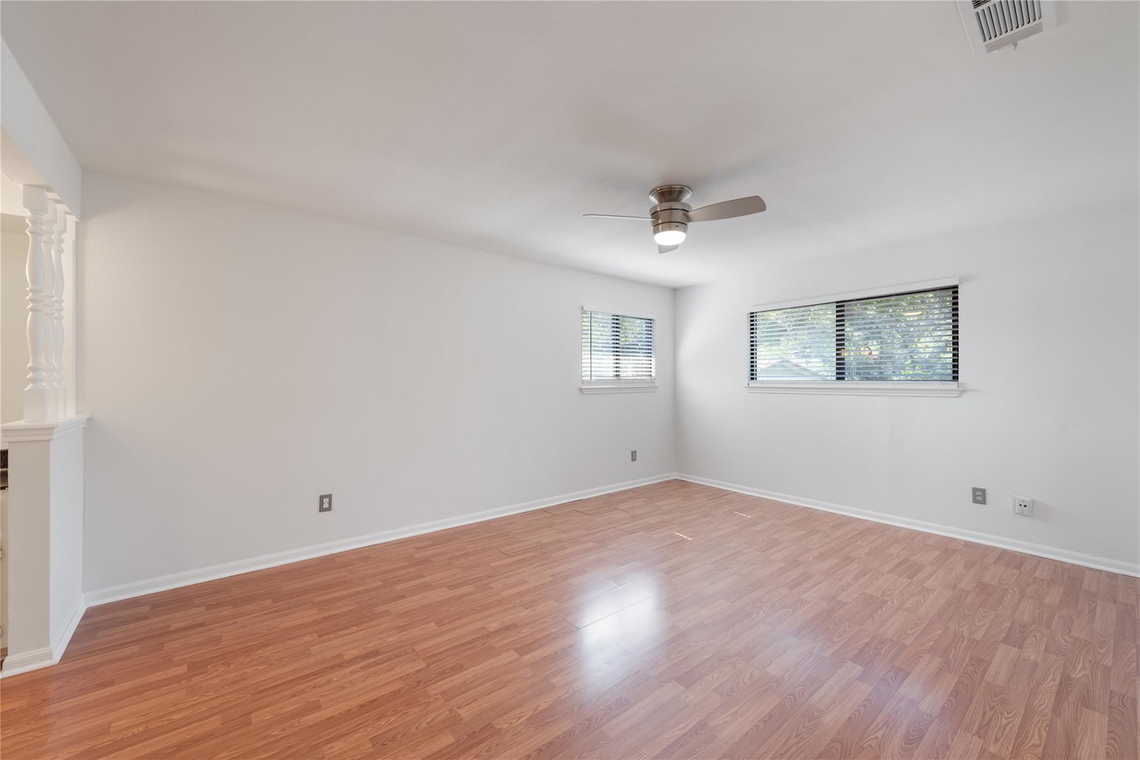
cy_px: 380
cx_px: 570
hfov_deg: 104.2
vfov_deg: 81.2
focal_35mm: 14
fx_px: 443
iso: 400
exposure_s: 1/20
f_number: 8
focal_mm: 14
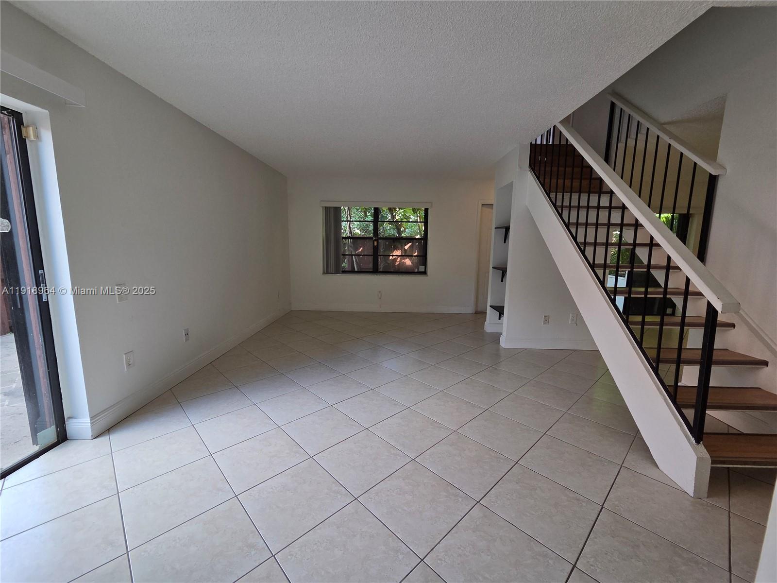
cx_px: 388
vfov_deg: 89.9
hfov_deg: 106.2
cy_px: 292
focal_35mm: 13
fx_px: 292
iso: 80
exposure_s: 1/120
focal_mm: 2.2
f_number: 2.2
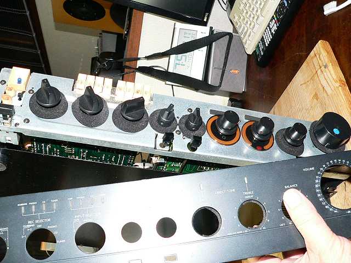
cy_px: 132
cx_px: 176
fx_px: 365
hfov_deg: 51.4
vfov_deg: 39.7
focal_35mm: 36
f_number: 2.8
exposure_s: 1/60
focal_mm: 6
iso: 400
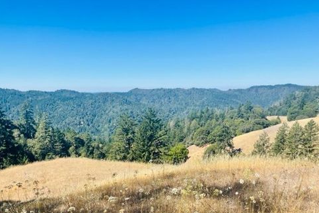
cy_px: 123
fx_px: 248
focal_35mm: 28
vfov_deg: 46.3
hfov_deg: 65.5
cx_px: 160
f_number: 1.6
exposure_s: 1/3205
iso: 32
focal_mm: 4.2
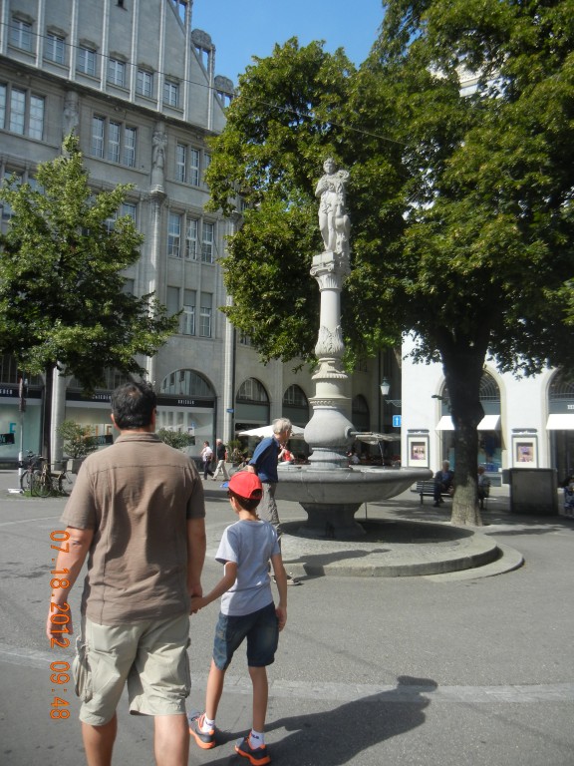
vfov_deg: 60.0
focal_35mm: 30
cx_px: 287
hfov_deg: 46.8
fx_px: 663
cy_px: 383
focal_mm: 5.4
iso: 160
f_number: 3.5
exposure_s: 1/924
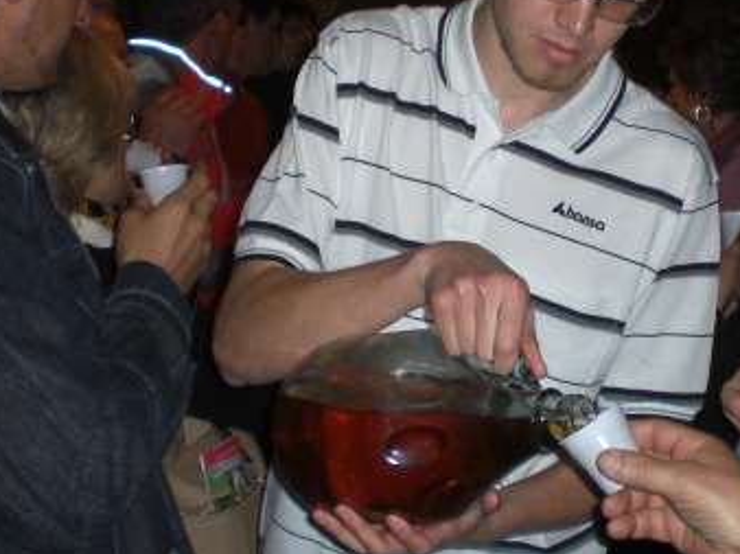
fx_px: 1538
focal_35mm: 72
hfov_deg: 27.0
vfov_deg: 20.3
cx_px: 407
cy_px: 145
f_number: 3.1
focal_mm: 6.3
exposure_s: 1/60
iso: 100
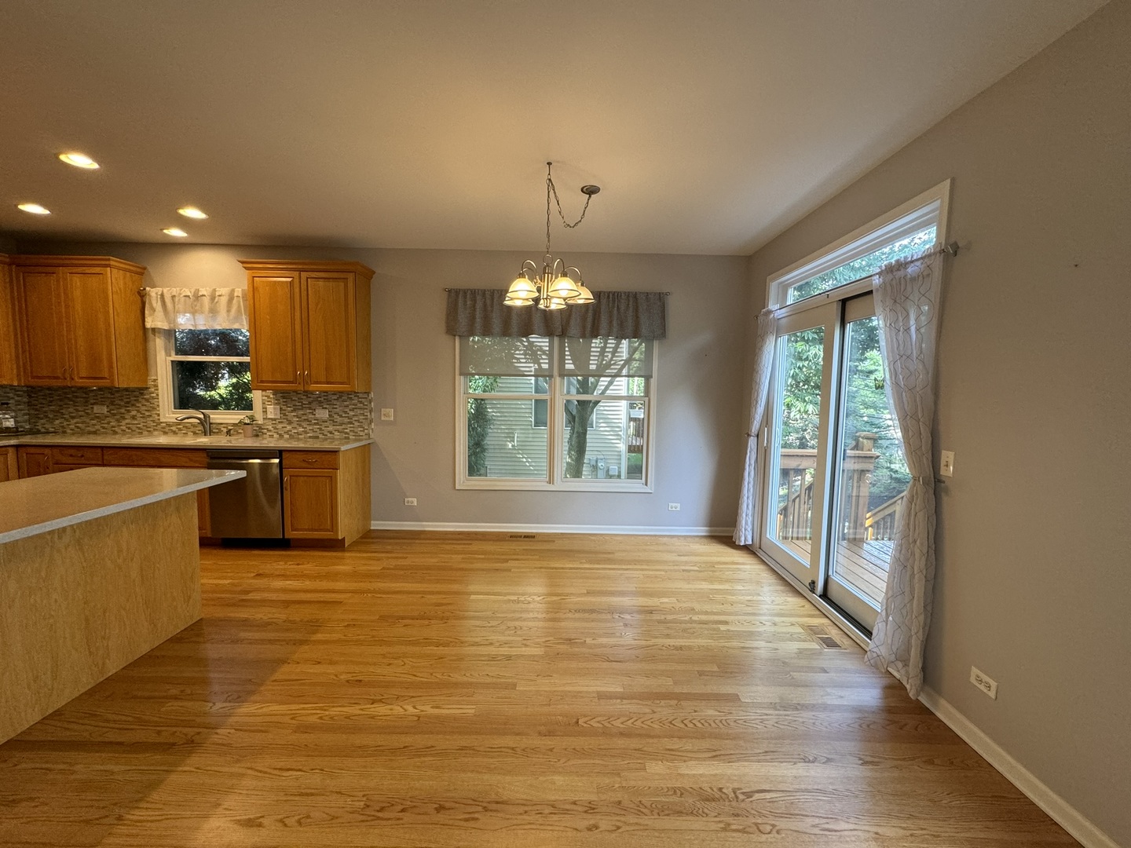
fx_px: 457
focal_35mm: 14
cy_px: 424
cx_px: 566
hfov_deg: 102.1
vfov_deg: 85.7
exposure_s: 1/120
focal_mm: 2.22
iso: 160
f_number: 2.2
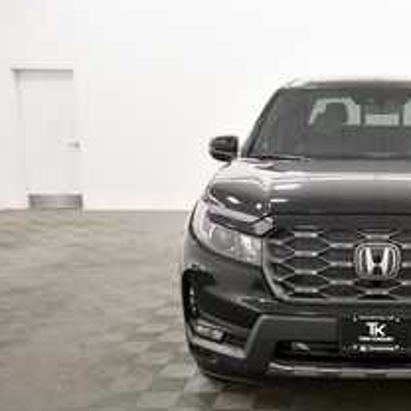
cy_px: 241
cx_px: 389
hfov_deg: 35.5
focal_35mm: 44
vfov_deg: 38.2
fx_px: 591
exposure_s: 1/125
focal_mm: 18
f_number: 5.3
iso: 1100
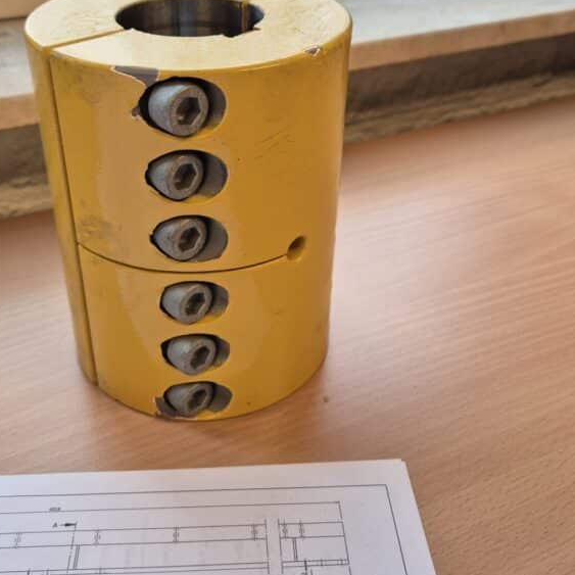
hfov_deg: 44.8
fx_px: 695
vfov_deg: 44.5
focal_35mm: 37
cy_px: 206
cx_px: 246
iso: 80
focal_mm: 5.4
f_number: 1.8
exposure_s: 1/100
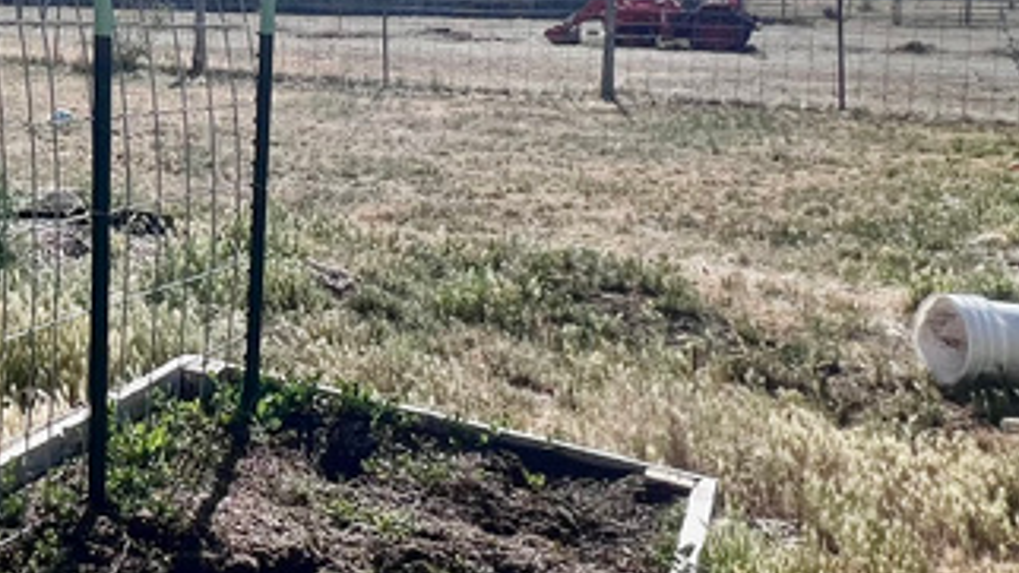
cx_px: -263
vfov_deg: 25.6
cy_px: 51
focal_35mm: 45
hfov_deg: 34.3
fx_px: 1216
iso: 32
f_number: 1.8
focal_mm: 1.57
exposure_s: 1/2320
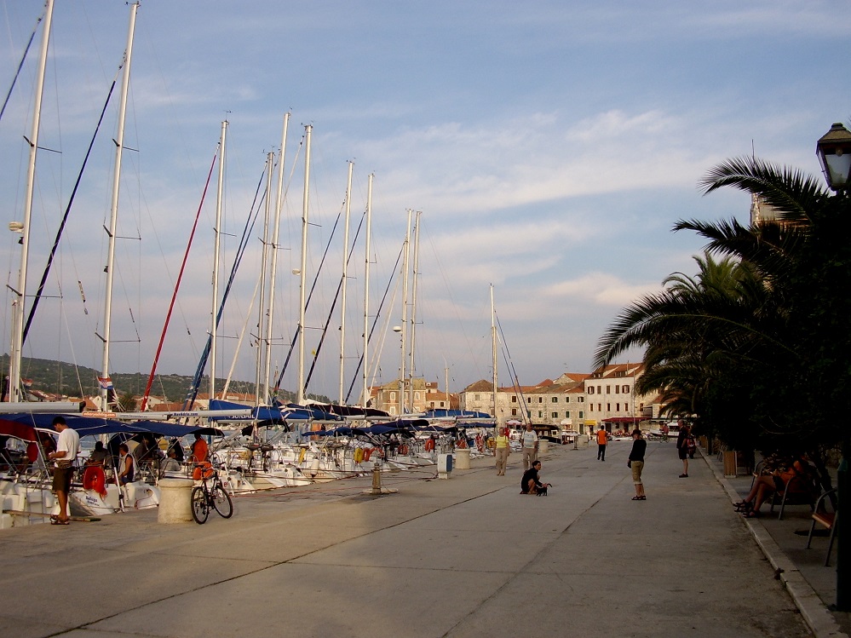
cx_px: 426
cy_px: 319
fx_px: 737
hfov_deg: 60.0
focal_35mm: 30
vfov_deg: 46.8
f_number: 4.1
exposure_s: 1/272
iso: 71
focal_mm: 5.8
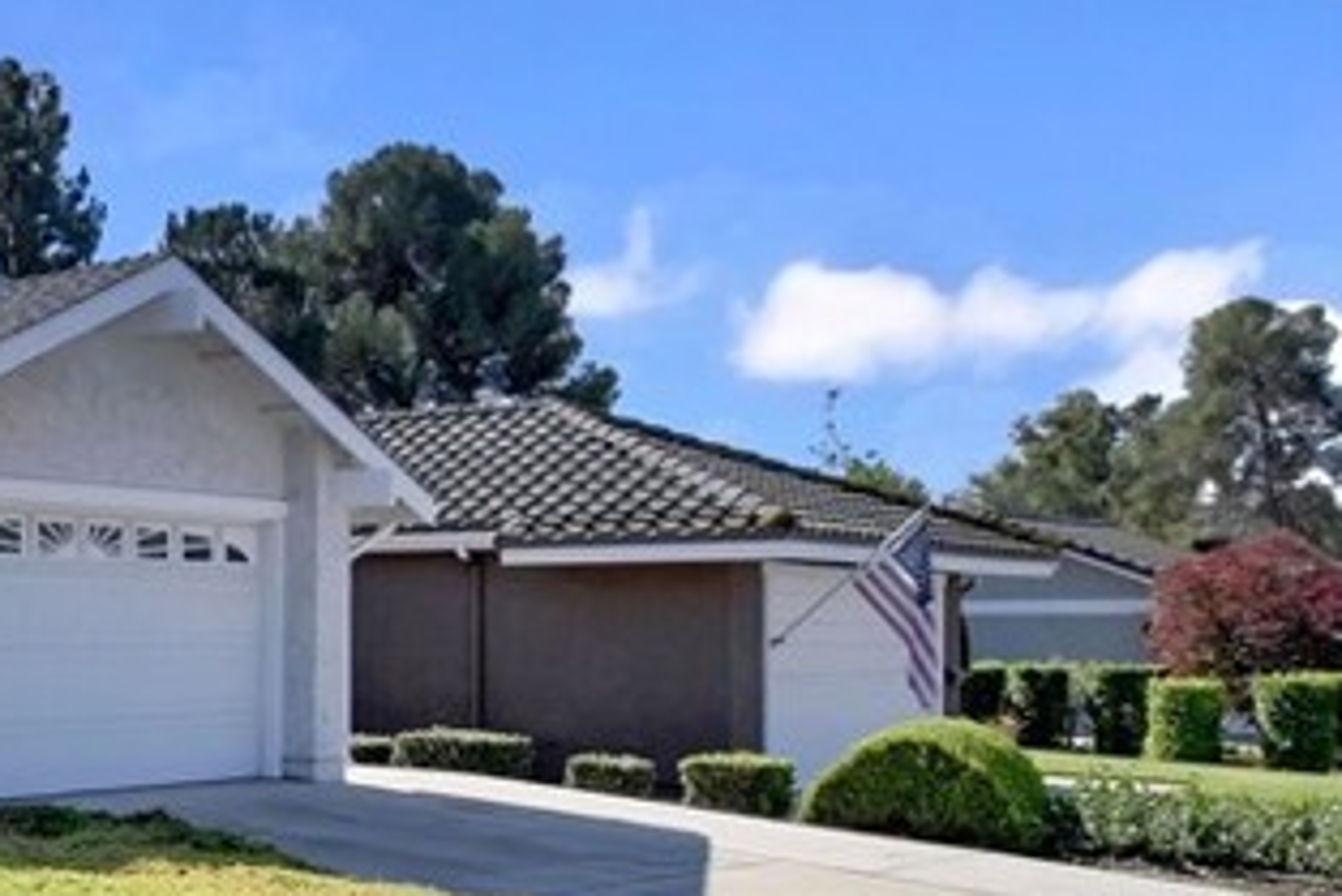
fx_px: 1827
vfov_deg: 27.3
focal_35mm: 49
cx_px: -330
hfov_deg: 32.2
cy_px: 615
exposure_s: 1/640
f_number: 13
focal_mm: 10
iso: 400
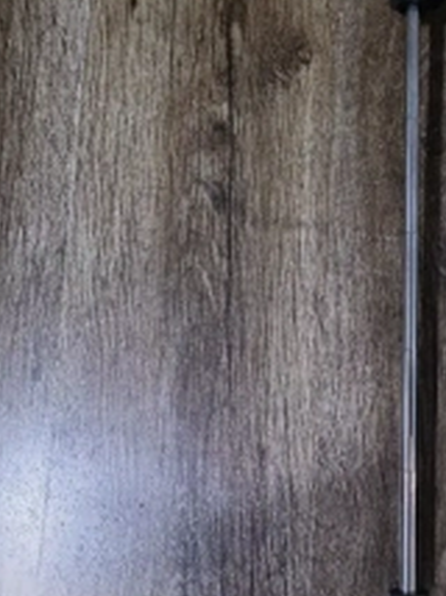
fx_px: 740
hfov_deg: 32.4
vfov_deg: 43.5
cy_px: 382
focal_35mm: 43
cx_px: 374
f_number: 1.7
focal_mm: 6.3
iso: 2000
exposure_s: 1/101
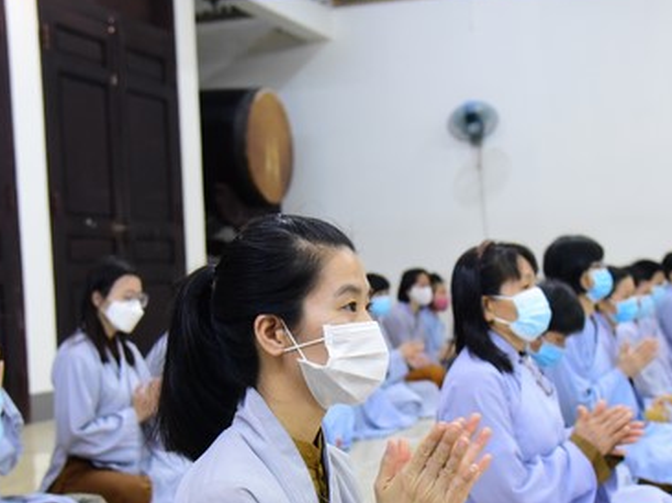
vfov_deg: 22.4
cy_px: 374
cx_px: 345
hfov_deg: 29.8
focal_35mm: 65
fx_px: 1261
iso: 6400
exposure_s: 1/125
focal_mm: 38
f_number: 4.5
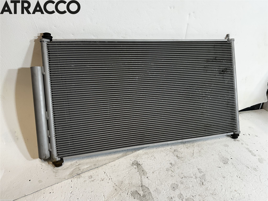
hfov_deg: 71.6
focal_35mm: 24
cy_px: 100
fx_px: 186
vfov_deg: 56.8
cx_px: 134
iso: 100
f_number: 1.78
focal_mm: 6.86
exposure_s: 1/100
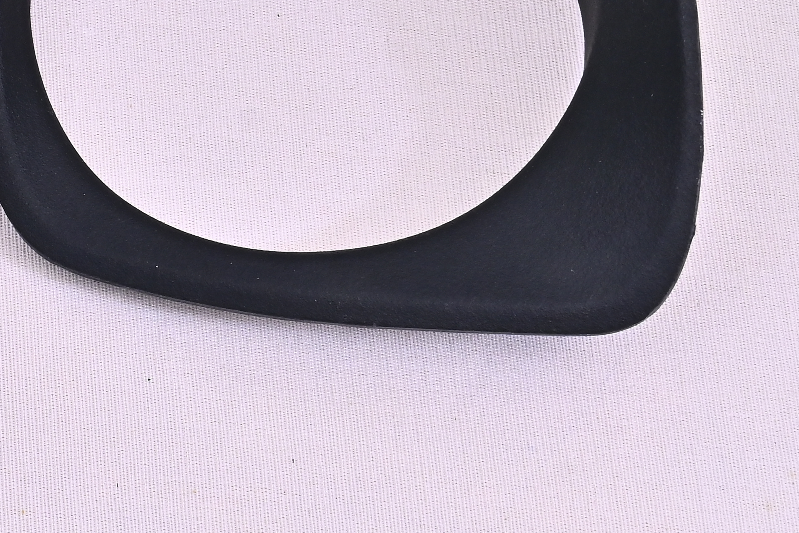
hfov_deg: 10.3
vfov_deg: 6.9
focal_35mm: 197
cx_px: -161
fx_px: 4383
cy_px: -5
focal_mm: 45
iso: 125
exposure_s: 1/160
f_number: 13
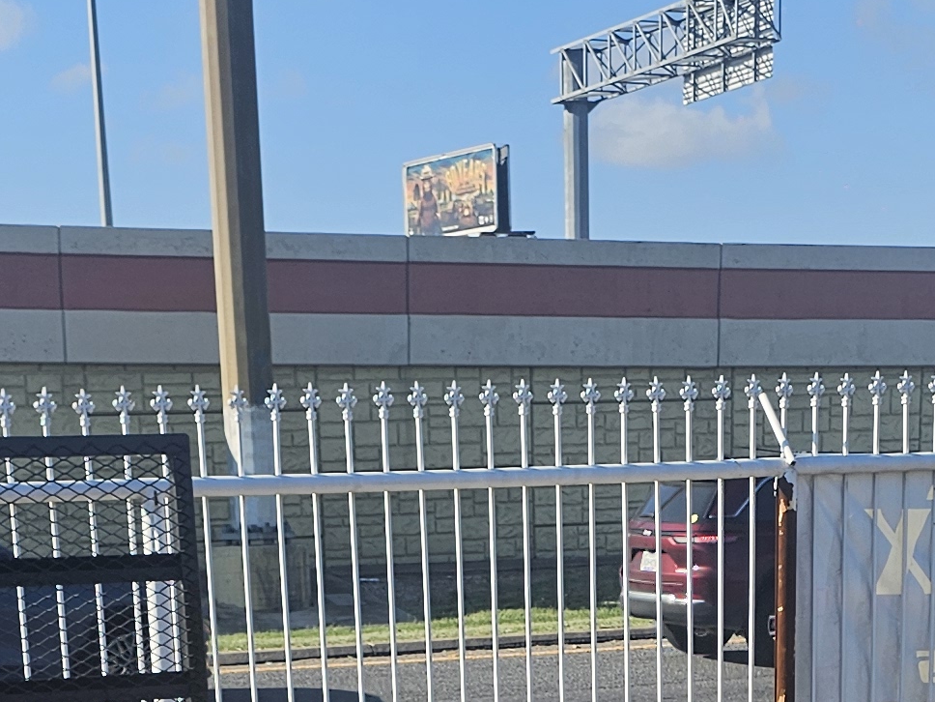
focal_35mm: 95
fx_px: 2566
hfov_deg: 20.6
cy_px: 1344
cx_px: 402
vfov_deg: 13.6
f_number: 1.7
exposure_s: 1/654
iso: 10
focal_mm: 6.3
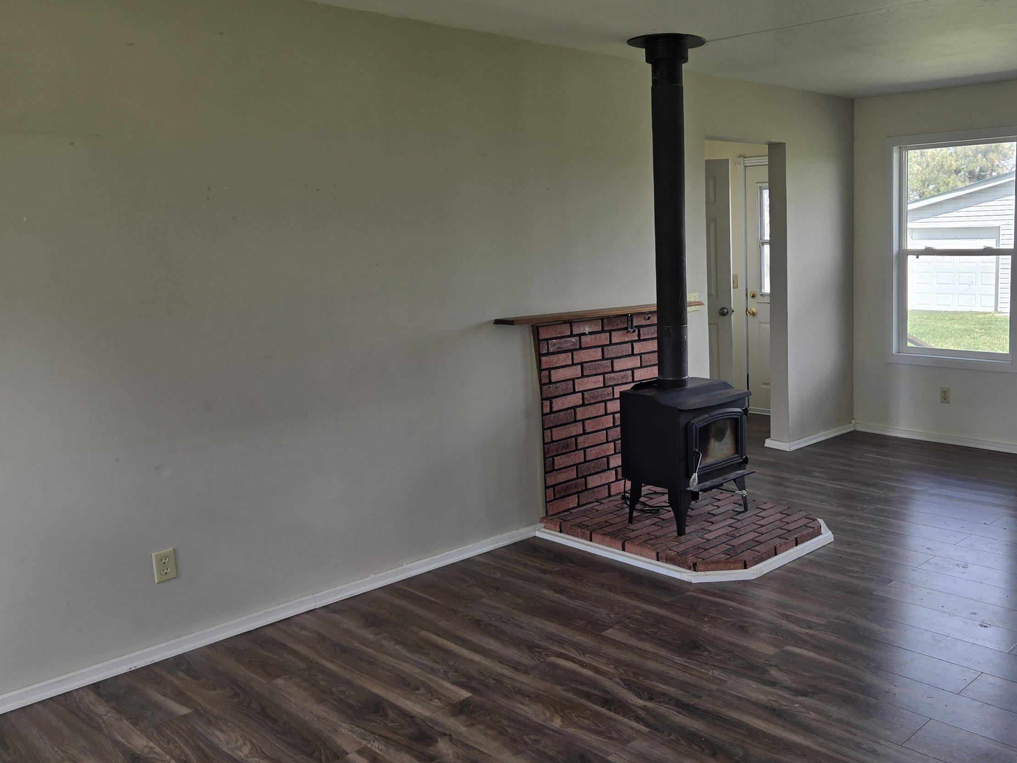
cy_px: 356
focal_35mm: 32
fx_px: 940
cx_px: 699
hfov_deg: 55.3
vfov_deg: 44.1
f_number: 1.8
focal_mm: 5.4
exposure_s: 1/264
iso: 25
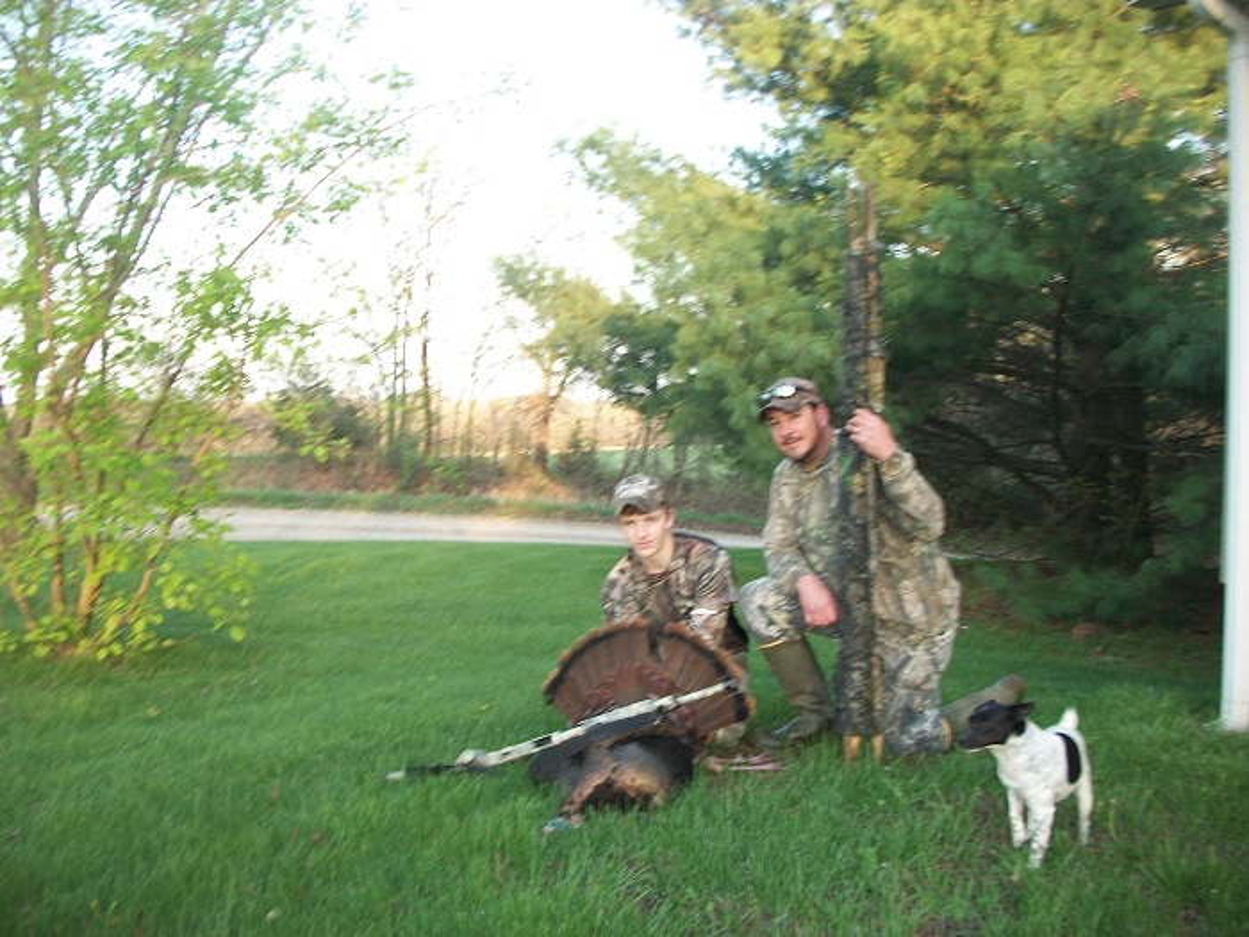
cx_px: 624
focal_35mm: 32
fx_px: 1155
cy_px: 468
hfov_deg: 56.8
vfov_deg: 44.2
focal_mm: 5.7
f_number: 2.9
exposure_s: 1/60
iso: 80
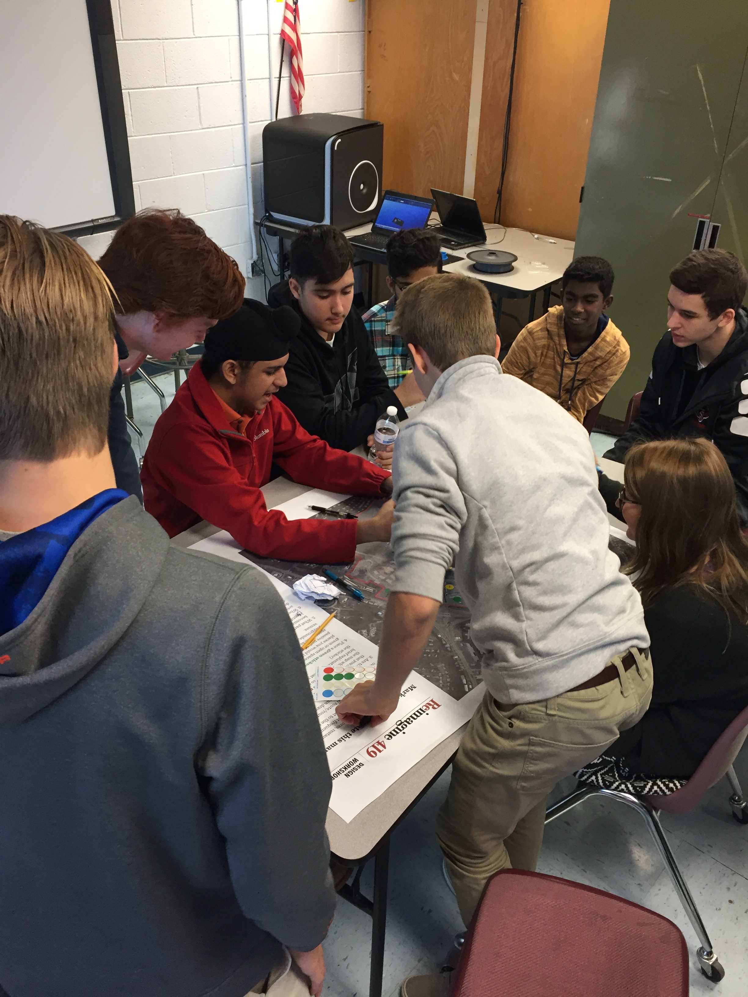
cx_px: 374
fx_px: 836
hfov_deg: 48.2
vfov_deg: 61.7
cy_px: 498
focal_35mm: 29
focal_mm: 4.15
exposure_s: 1/30
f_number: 2.2
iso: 100
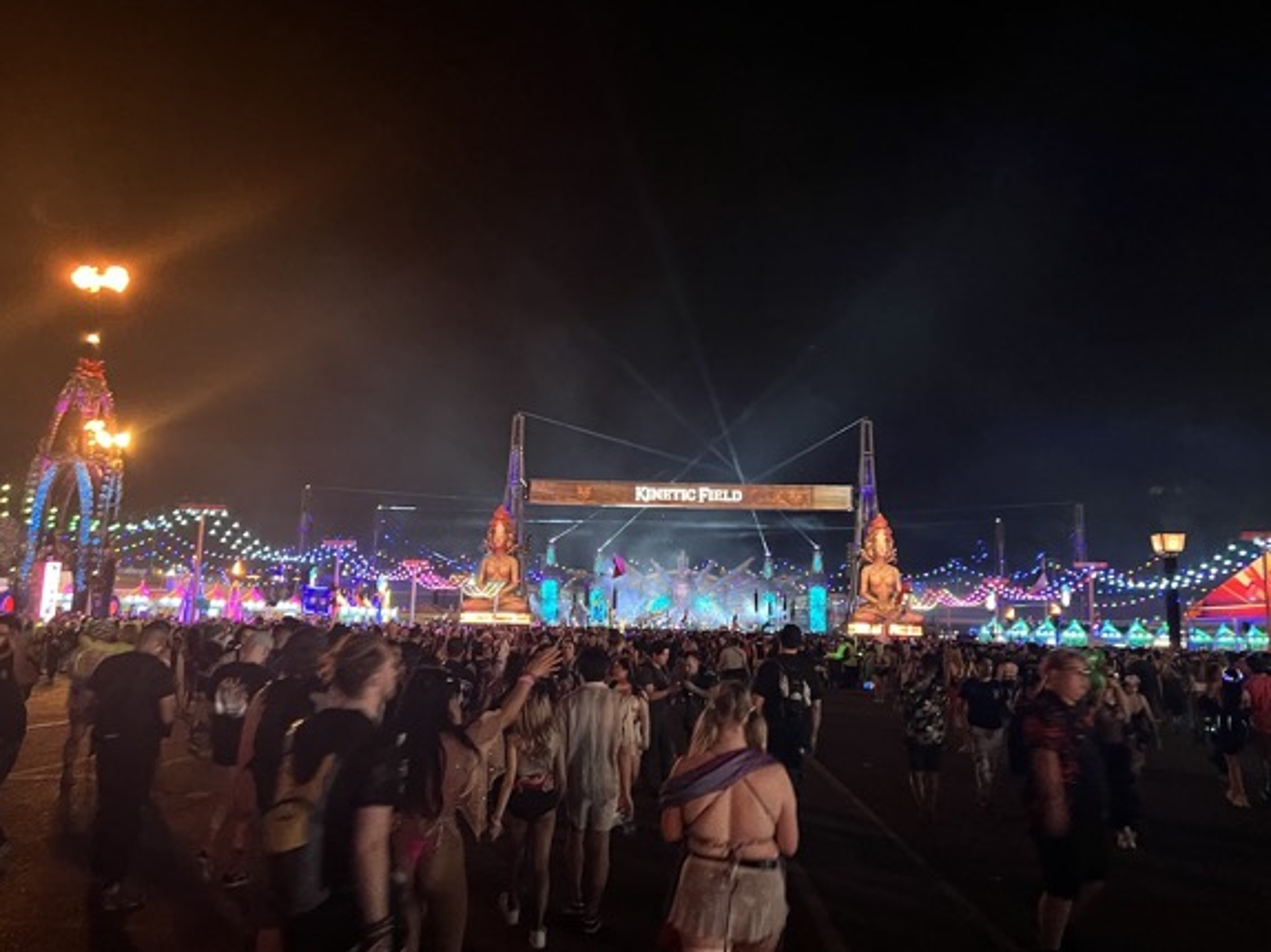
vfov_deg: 48.2
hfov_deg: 61.7
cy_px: 452
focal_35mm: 29
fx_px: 1064
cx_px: 633
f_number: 1.5
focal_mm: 5.7
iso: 800
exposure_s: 1/30
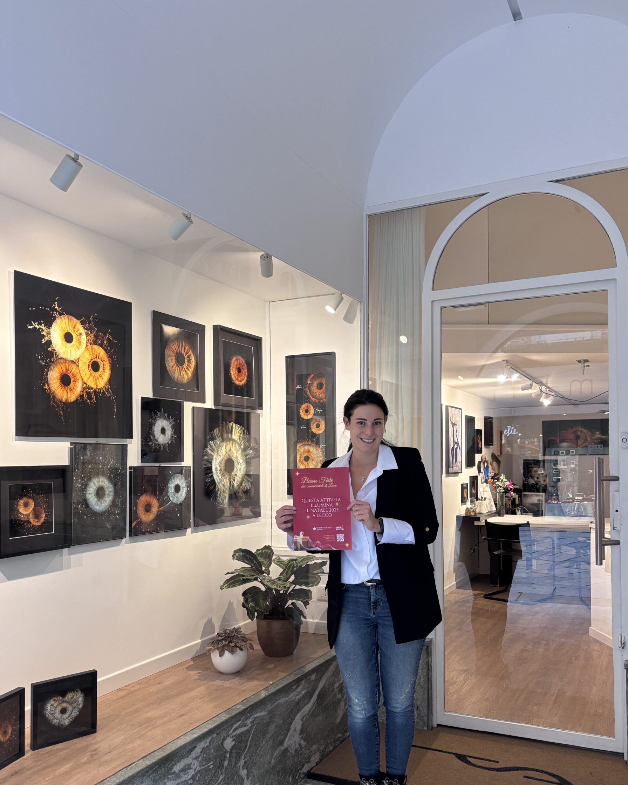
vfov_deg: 60.2
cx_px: 328
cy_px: 446
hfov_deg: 50.0
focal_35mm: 29
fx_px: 674
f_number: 1.6
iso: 160
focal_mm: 5.96
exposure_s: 1/50
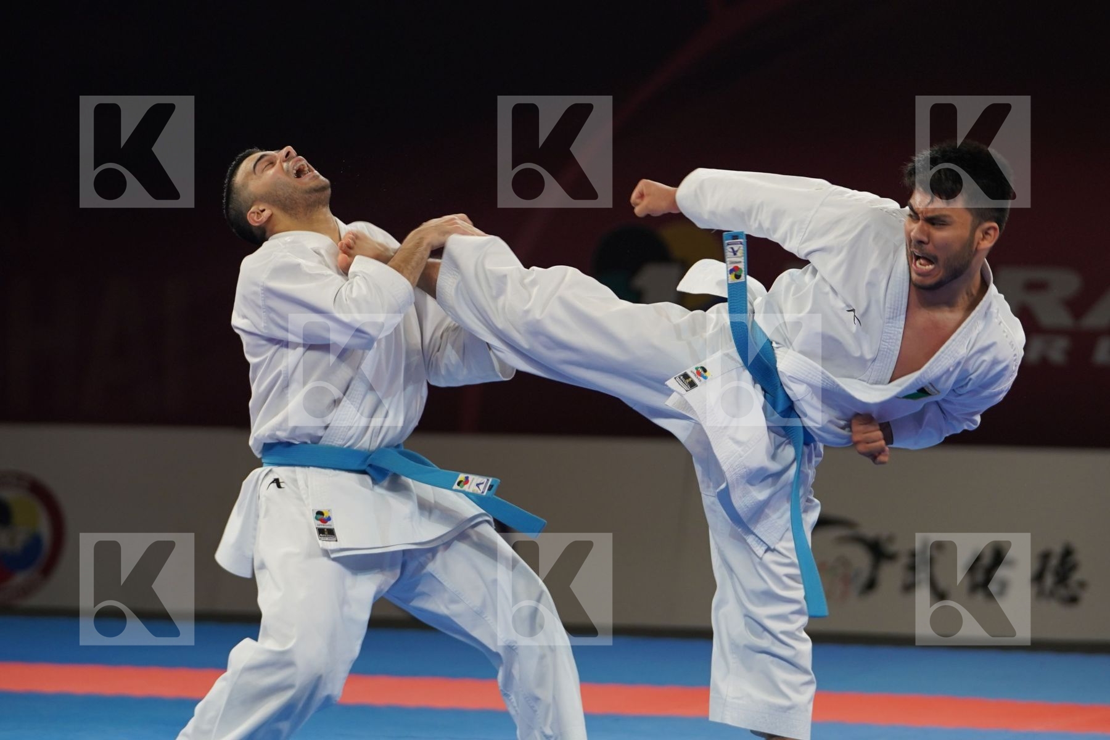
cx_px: 555
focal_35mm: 195
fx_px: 6012
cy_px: 370
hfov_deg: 10.5
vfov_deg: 7.0
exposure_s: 1/500
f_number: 2.8
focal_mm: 130
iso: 640
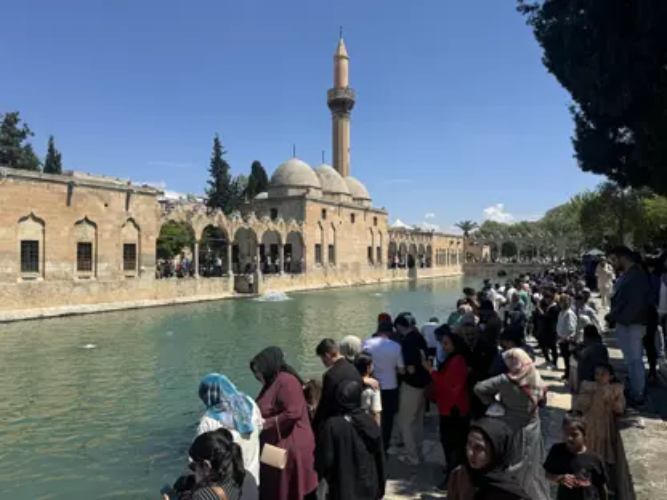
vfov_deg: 56.8
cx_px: 334
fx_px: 462
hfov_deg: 71.6
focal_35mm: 24
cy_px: 250
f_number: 1.78
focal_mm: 6.76
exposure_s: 1/4950
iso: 80
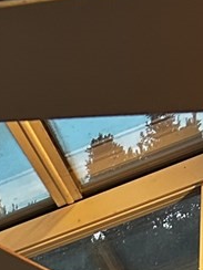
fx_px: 1282
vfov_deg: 9.9
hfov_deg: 8.6
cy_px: 735
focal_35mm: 164
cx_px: -185
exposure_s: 1/60
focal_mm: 5.7
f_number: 1.5
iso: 160
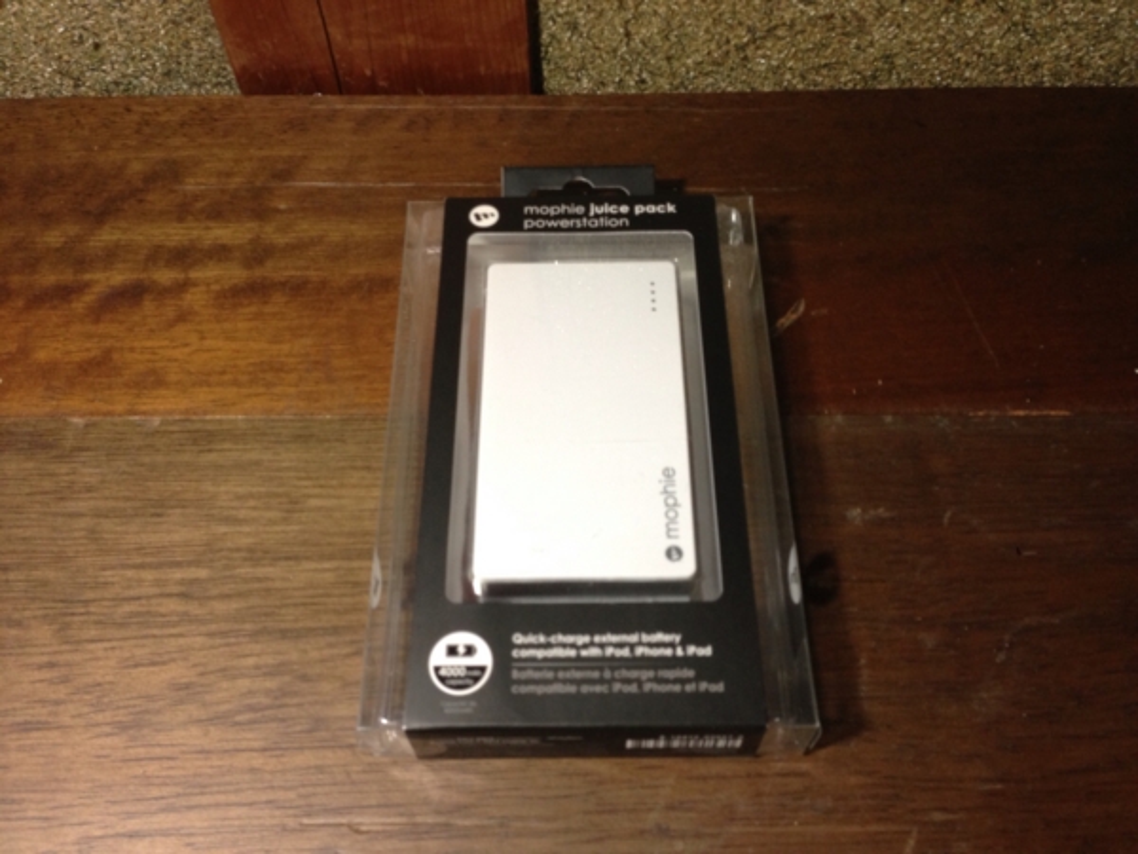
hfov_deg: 55.4
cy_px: 427
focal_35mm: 33
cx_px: 569
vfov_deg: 42.9
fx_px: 1085
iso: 125
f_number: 2.4
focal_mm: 4.13
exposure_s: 1/20
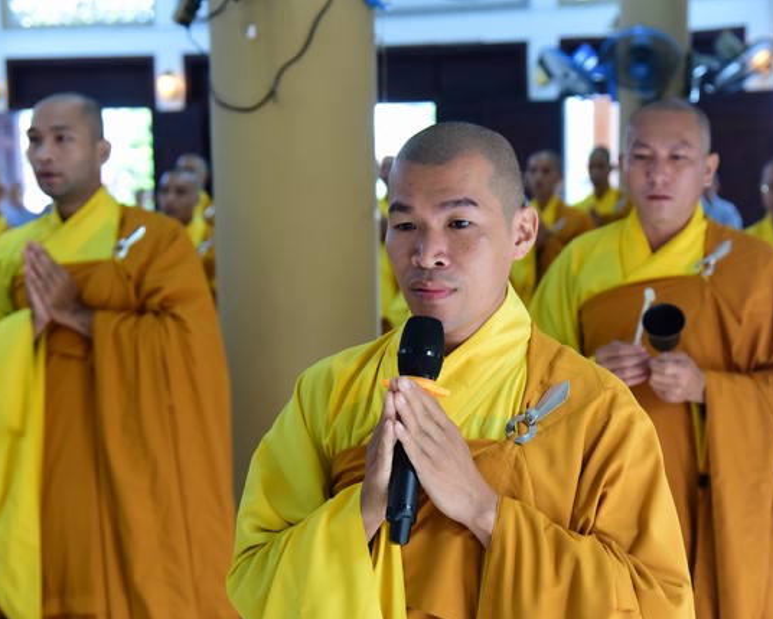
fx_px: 1693
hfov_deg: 25.7
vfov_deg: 20.7
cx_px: 407
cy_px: 312
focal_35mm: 74
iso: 2000
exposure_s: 1/60
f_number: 5
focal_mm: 65
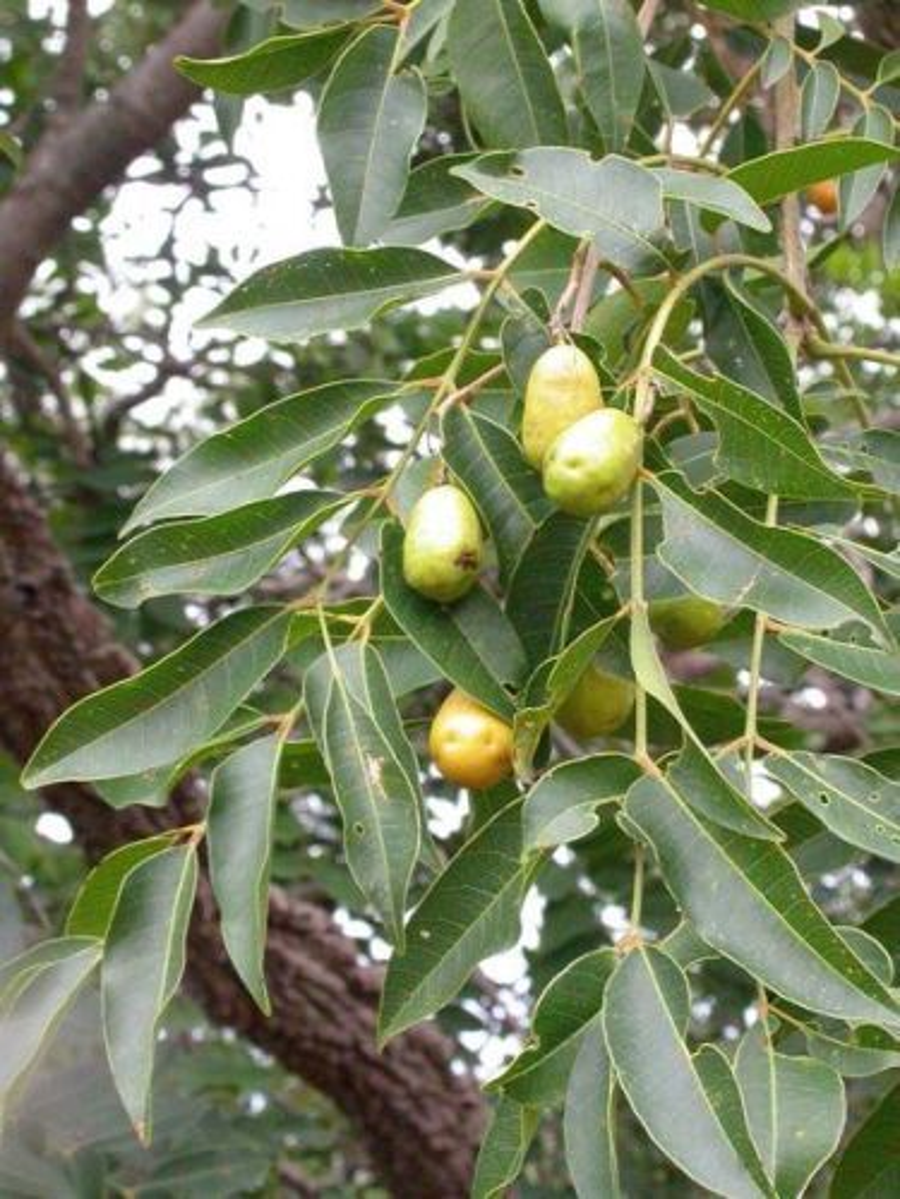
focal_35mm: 102
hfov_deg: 14.5
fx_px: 3536
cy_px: 600
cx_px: 450
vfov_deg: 19.3
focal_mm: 21.1
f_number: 6.4
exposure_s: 1/472
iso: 800
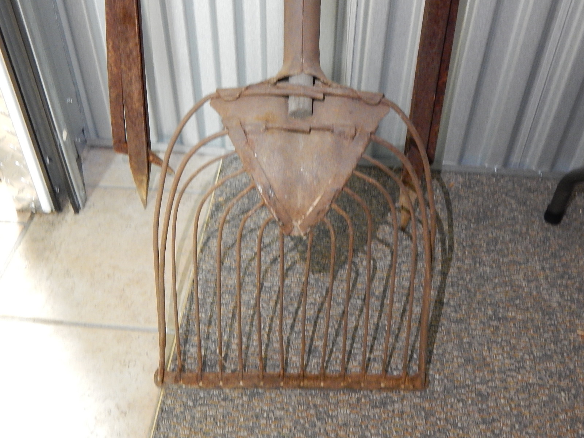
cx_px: 292
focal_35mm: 38
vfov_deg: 37.7
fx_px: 641
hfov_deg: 49.0
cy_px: 219
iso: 720
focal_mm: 6.8
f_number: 3.4
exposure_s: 1/8
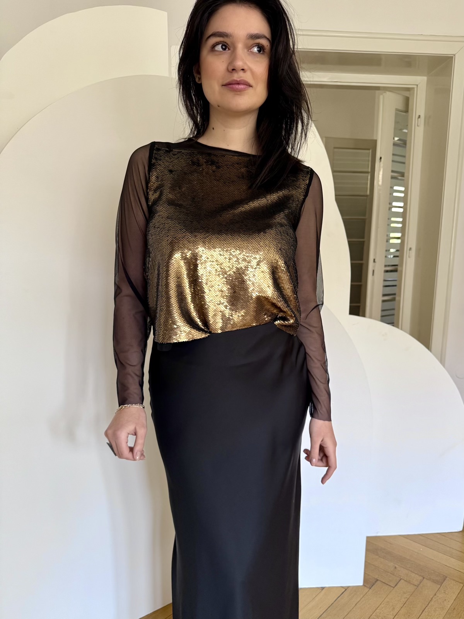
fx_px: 429
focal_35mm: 24
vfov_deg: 71.6
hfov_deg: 56.8
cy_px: 310
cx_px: 232
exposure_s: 1/83
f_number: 1.78
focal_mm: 6.76
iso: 200
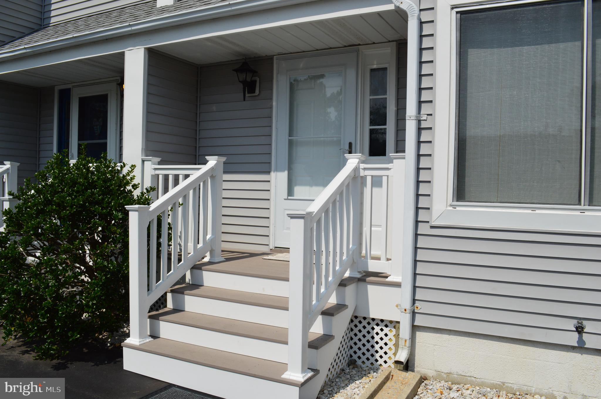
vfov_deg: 43.5
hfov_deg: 62.0
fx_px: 500
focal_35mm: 30
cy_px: 200
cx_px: 300
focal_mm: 20
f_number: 11
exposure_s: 1/500
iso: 220
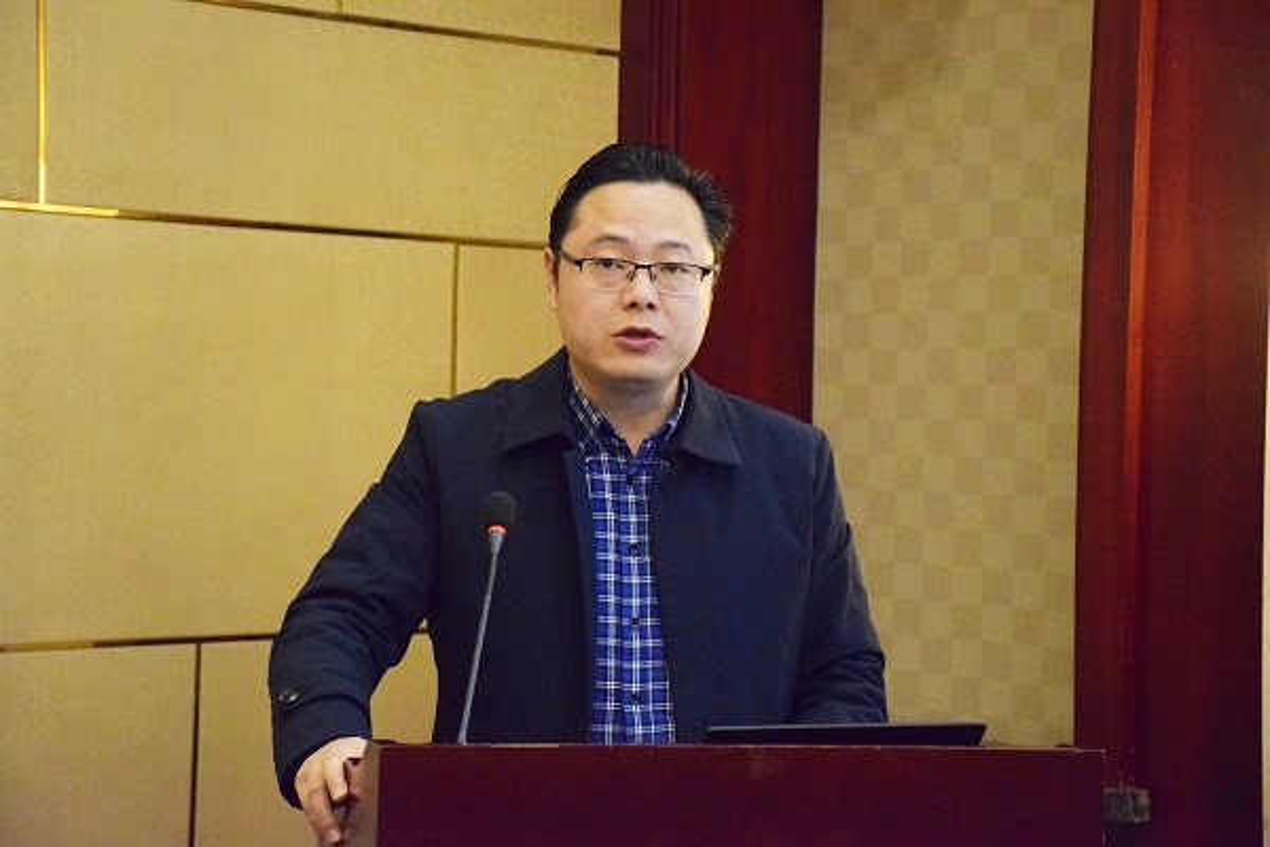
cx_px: 635
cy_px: 424
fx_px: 3492
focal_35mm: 99
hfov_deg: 20.6
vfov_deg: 13.8
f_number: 5.6
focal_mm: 66
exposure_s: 1/200
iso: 8000
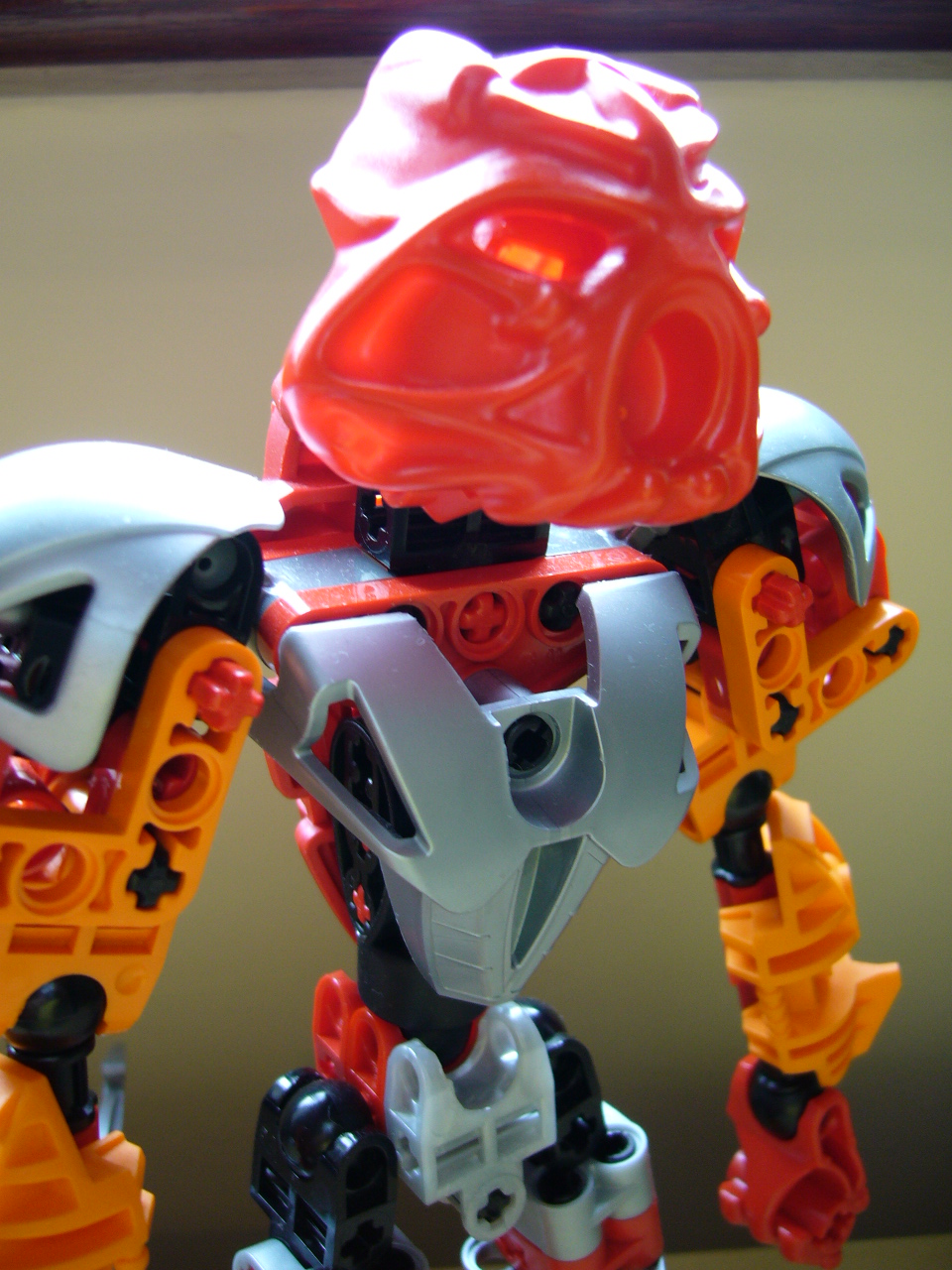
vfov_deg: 52.6
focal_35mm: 35
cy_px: 635
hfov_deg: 40.7
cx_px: 476
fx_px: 1283
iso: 100
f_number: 2.8
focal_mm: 5.8
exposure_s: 1/30
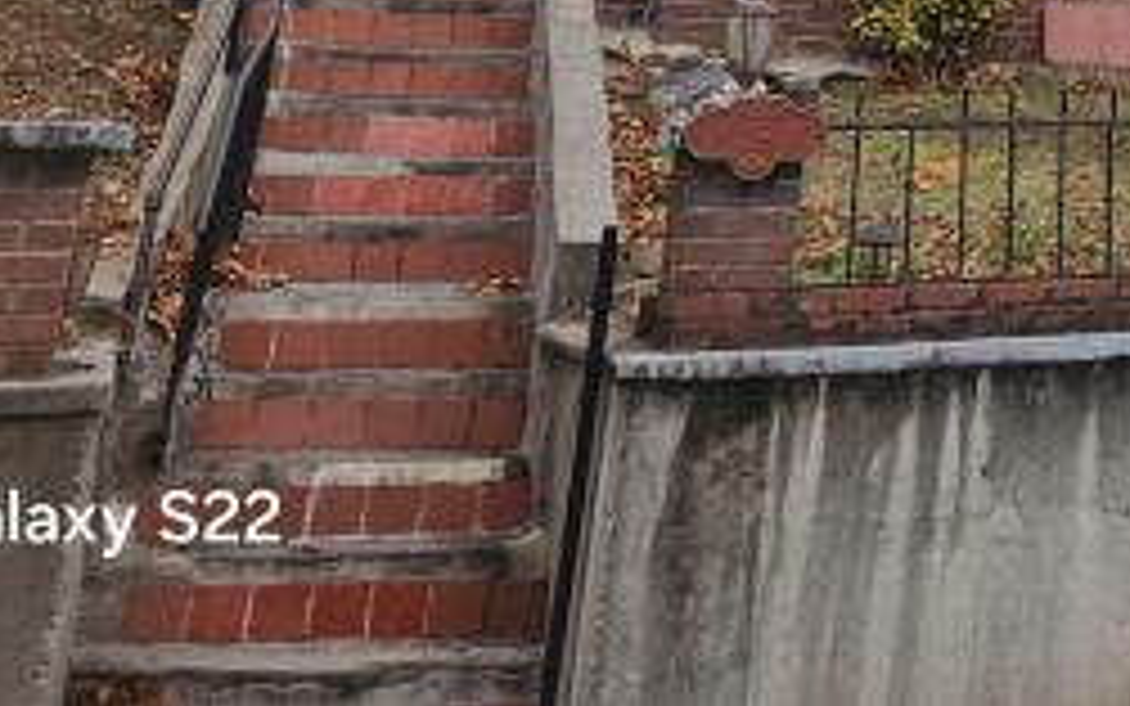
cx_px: 1382
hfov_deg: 26.0
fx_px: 2156
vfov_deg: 16.2
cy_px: -504
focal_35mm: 70
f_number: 1.8
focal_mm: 5.4
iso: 25
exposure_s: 1/120
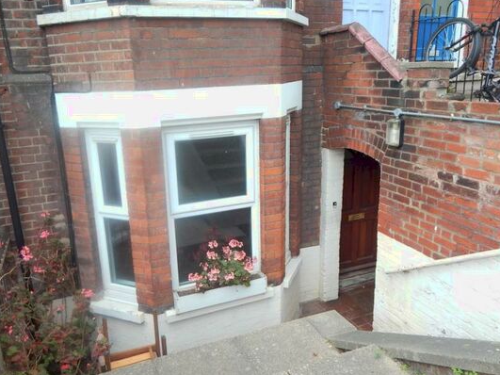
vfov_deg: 48.2
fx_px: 419
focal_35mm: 29
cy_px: 189
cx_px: 236
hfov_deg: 61.6
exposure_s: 1/30
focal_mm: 4
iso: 125
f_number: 3
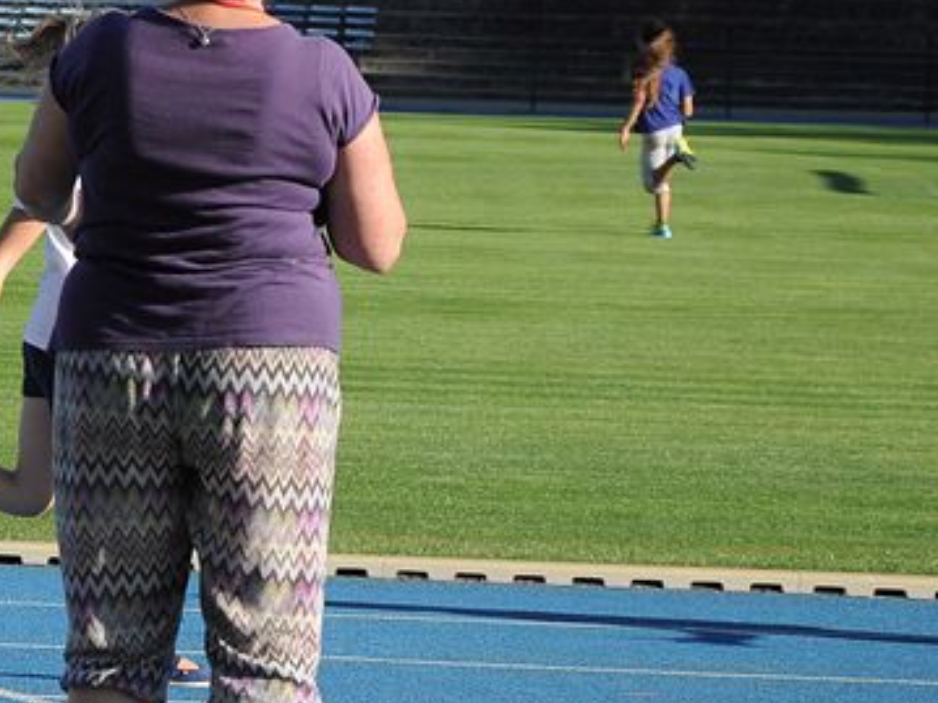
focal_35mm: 256
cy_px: 307
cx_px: -141
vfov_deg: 5.8
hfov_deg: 7.7
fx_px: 6938
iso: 500
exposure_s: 1/1000
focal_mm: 75
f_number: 8
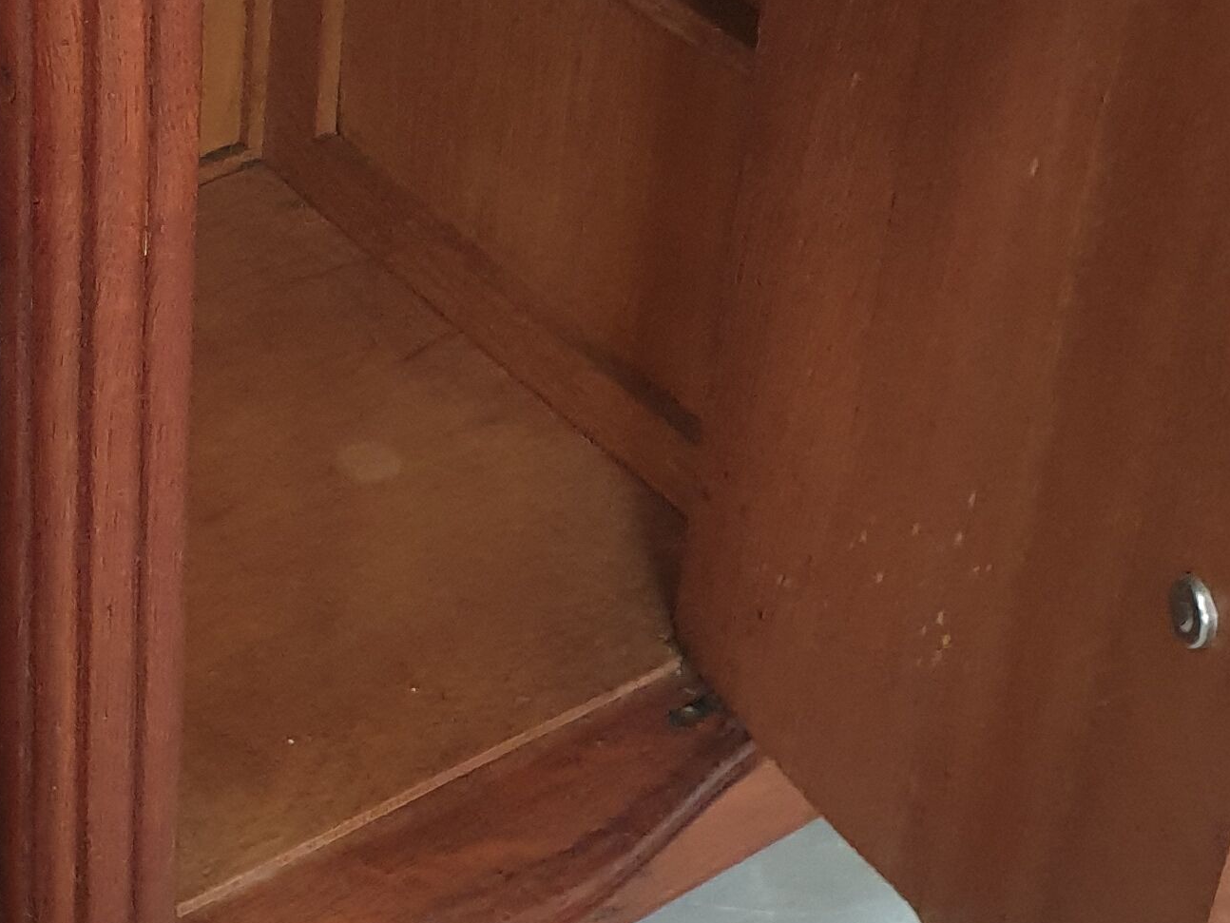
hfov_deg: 23.3
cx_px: 39
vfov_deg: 17.8
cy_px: 10
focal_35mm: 81
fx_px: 2879
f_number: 2.4
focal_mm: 4.3
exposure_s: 1/24
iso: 250
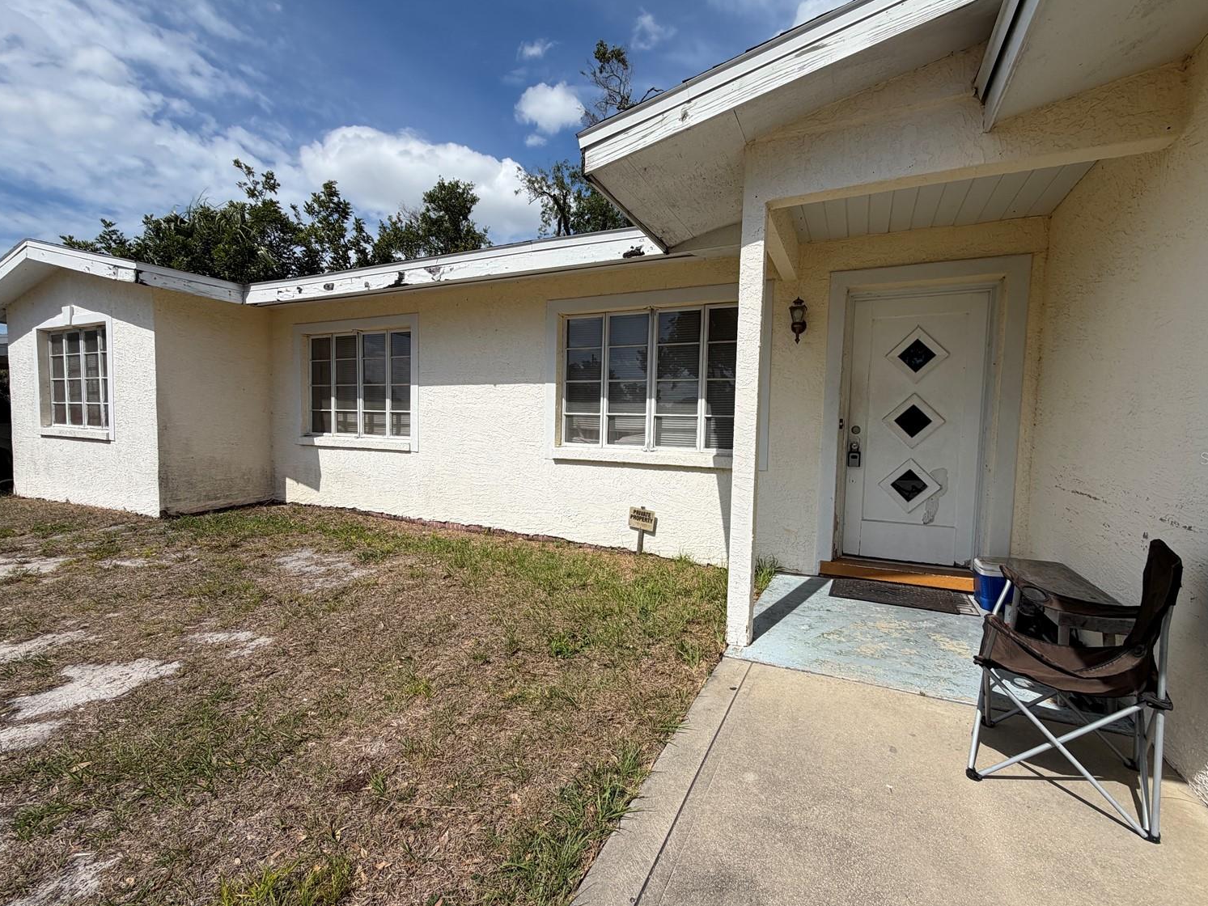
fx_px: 523
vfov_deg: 81.8
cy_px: 458
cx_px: 629
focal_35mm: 15
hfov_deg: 98.1
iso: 20
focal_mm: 2.22
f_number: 2.2
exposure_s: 1/1698
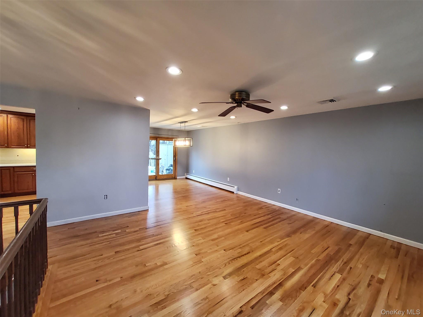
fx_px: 159
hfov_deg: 106.2
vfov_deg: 89.9
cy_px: 158
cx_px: 212
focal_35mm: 13
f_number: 2.2
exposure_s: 1/30
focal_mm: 1.13
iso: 250
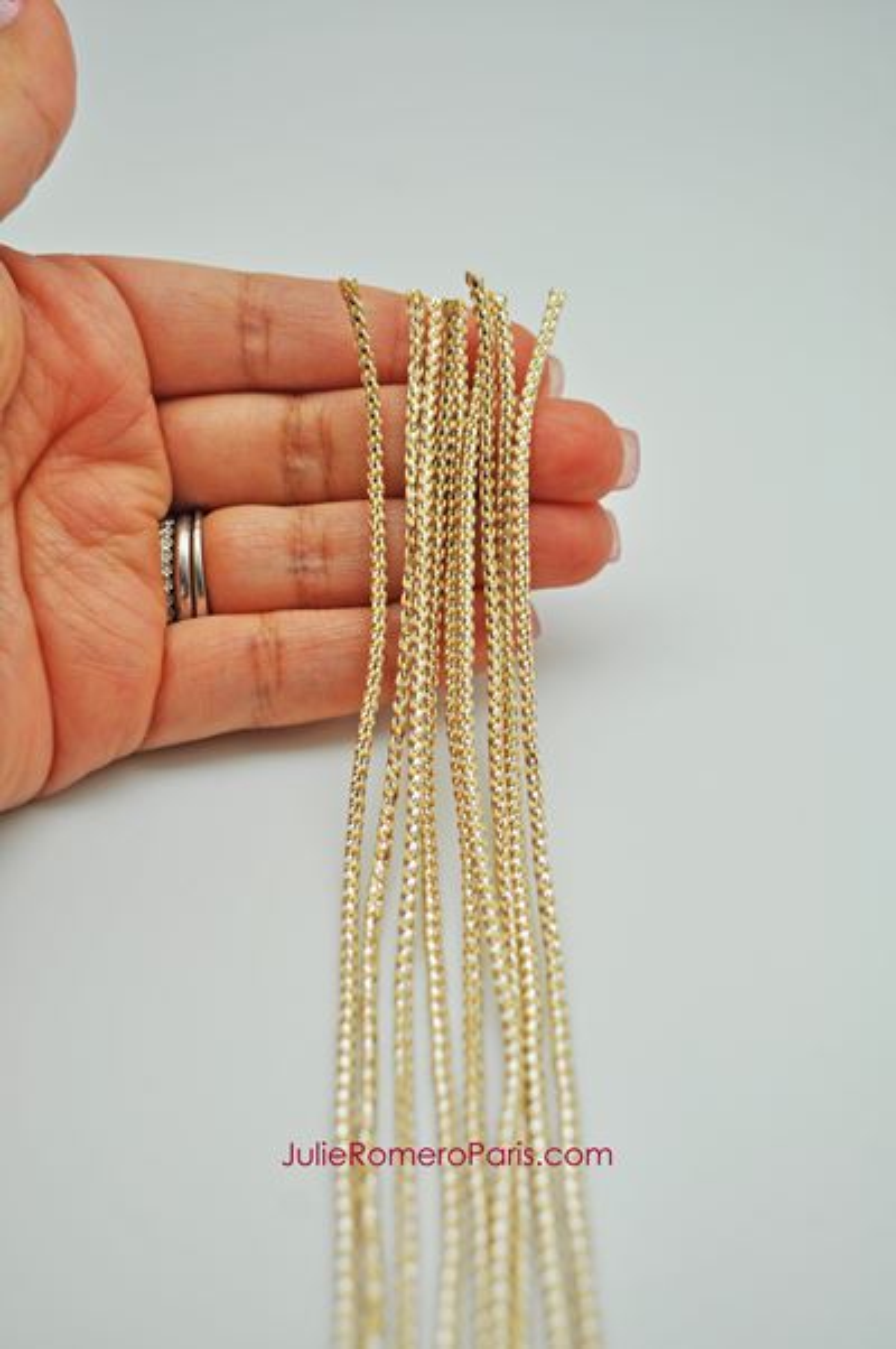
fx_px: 1571
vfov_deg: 46.4
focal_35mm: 42
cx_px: 448
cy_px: 674
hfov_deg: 31.8
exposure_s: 1/125
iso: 220
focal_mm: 28
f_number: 5.6
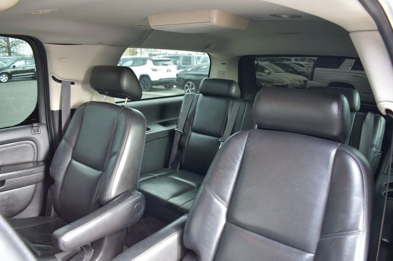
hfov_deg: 67.4
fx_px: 295
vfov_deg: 47.9
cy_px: 130
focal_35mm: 27
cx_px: 196
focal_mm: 18
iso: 640
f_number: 3.5
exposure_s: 1/30
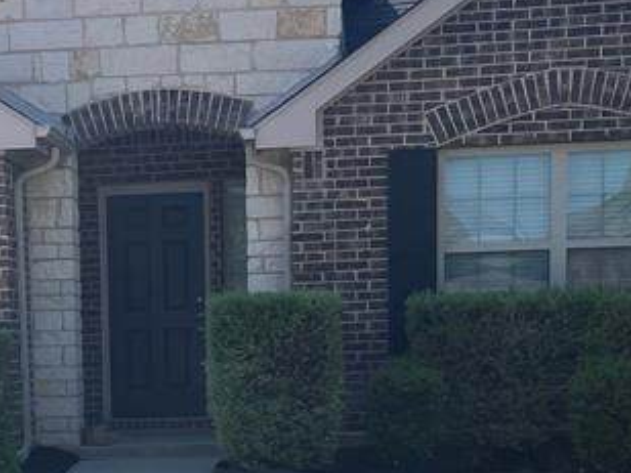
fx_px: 1513
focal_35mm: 83
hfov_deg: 23.0
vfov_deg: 17.2
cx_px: 80
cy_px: 510
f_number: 1.6
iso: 32
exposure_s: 1/4049
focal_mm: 5.1
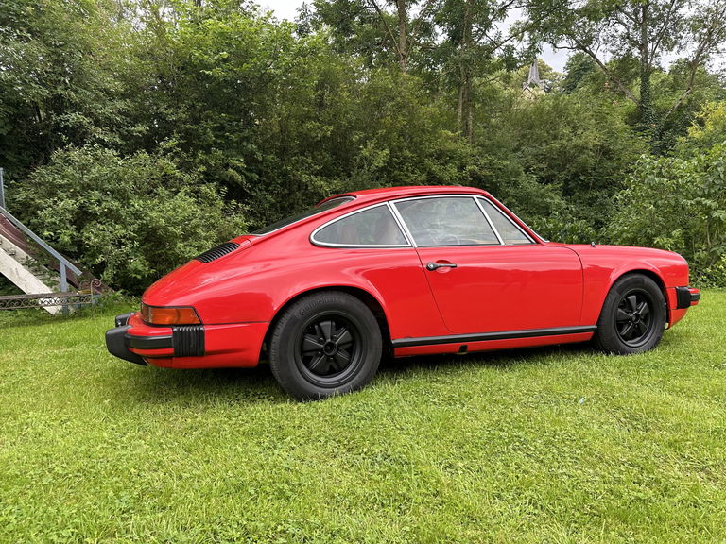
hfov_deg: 71.6
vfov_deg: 56.8
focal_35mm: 24
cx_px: 363
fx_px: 503
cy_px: 272
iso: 100
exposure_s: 1/121
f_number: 1.78
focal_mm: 6.86
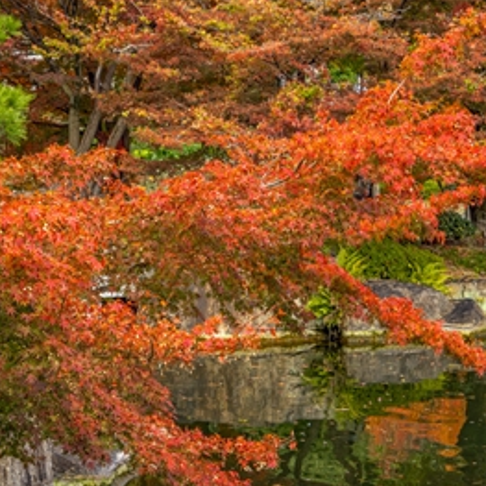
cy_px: 357
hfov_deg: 17.2
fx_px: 1604
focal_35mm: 101
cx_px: 241
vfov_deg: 17.1
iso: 200
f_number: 6.3
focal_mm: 52
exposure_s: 1/125
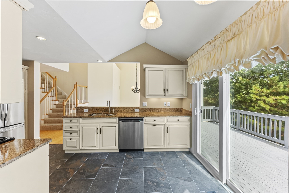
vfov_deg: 81.3
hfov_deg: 104.2
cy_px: 96
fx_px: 112
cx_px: 144
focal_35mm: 14
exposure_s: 1/125
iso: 800
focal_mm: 14
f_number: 6.3
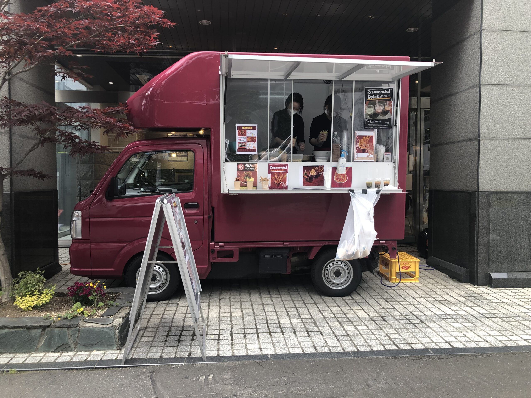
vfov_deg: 49.7
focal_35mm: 28
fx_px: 430
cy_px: 199
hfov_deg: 63.4
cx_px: 266
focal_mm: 3.99
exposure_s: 1/115
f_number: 1.8
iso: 20
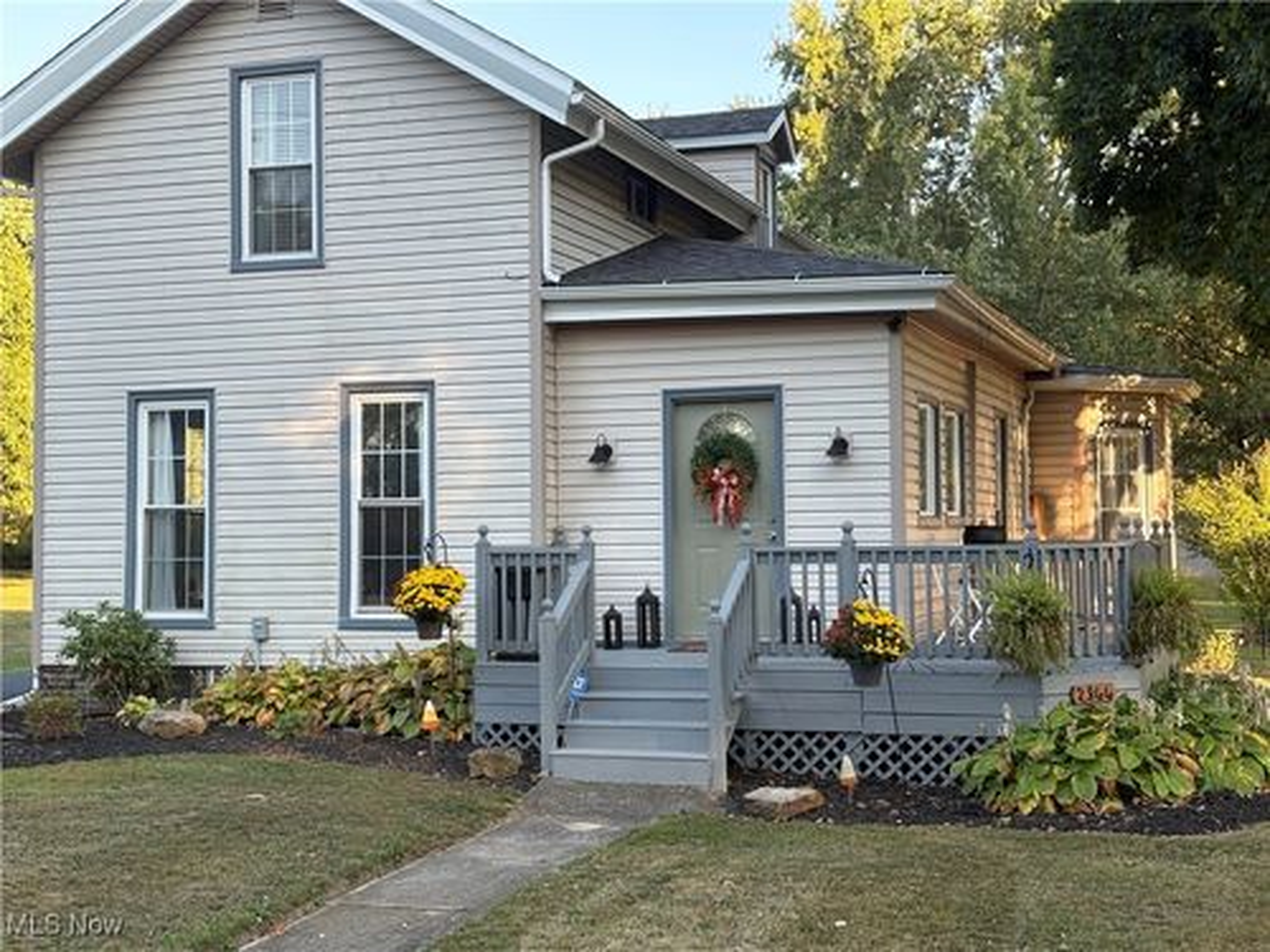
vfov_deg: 28.0
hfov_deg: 36.8
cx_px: 635
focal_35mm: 52
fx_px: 1908
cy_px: 476
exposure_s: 1/193
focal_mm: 5.96
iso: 32
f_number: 1.6
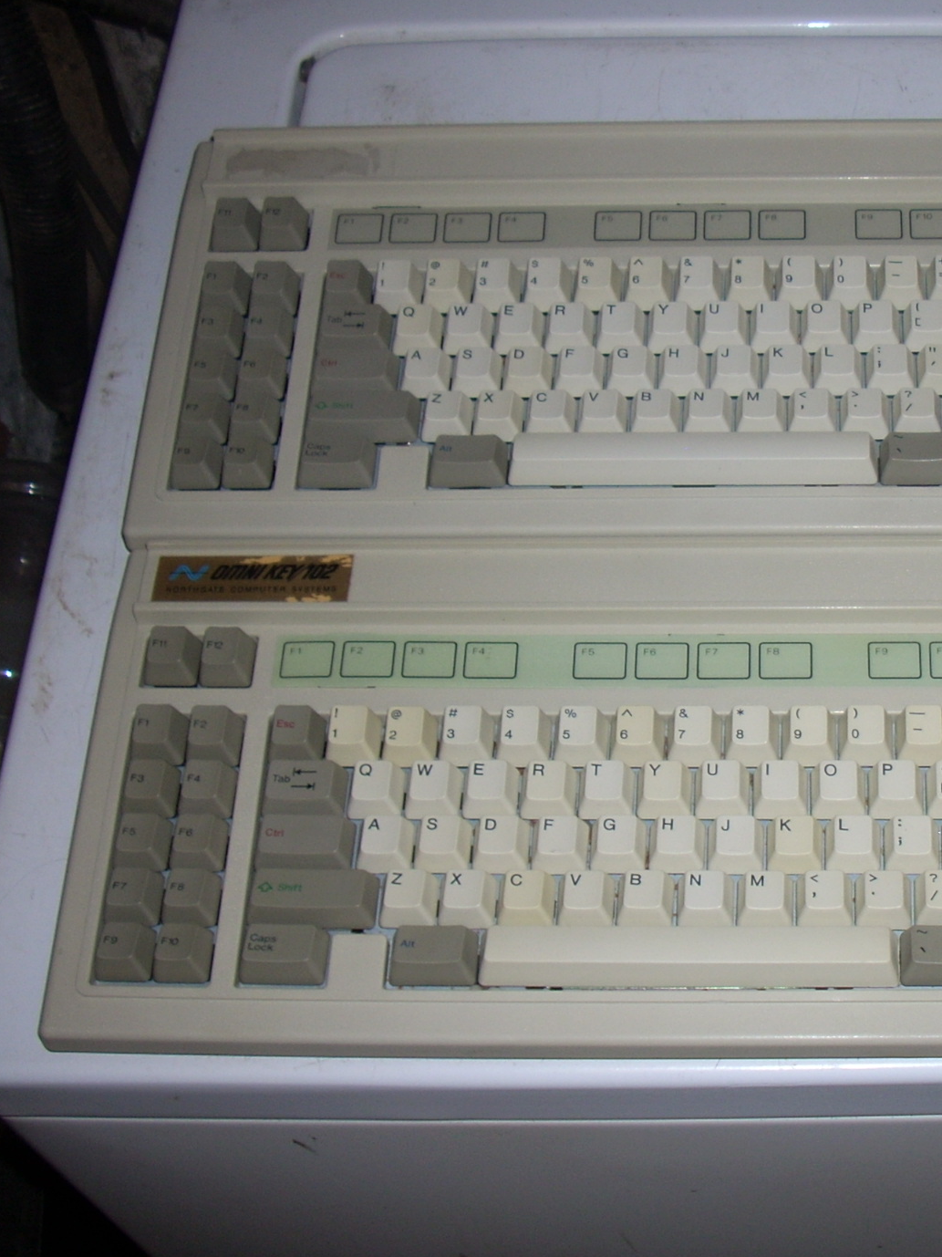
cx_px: 840
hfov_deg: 25.7
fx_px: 1996
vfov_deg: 34.9
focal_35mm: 55
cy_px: 573
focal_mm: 6.2
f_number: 2.8
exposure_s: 1/60
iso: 64
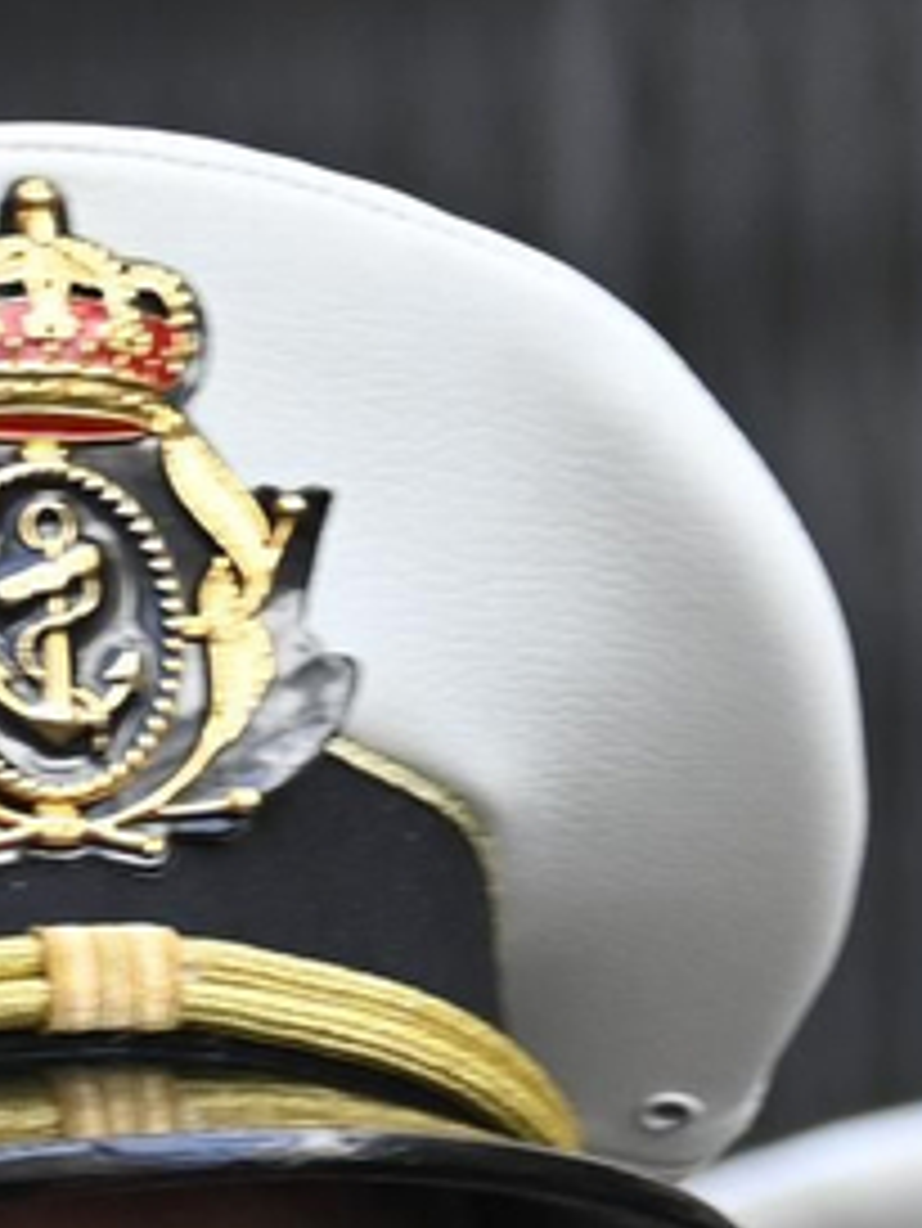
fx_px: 28140
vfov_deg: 2.5
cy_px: 2191
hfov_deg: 1.9
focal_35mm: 793
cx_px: 40
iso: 320
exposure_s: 1/200
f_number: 5
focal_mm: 94
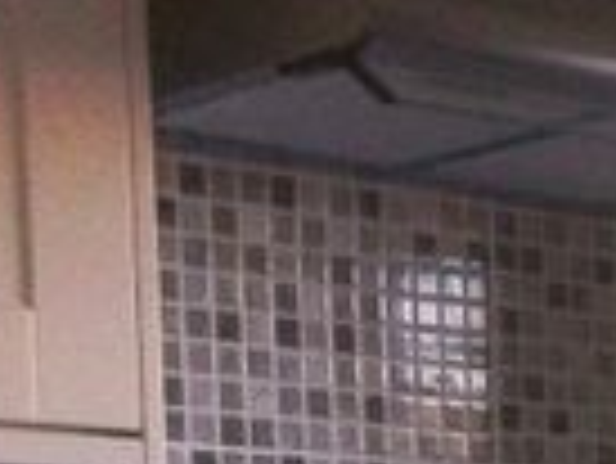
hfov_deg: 12.1
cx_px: 1147
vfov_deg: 8.9
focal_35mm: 148
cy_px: 1178
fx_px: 2636
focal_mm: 4.15
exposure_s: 1/100
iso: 40
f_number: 2.2
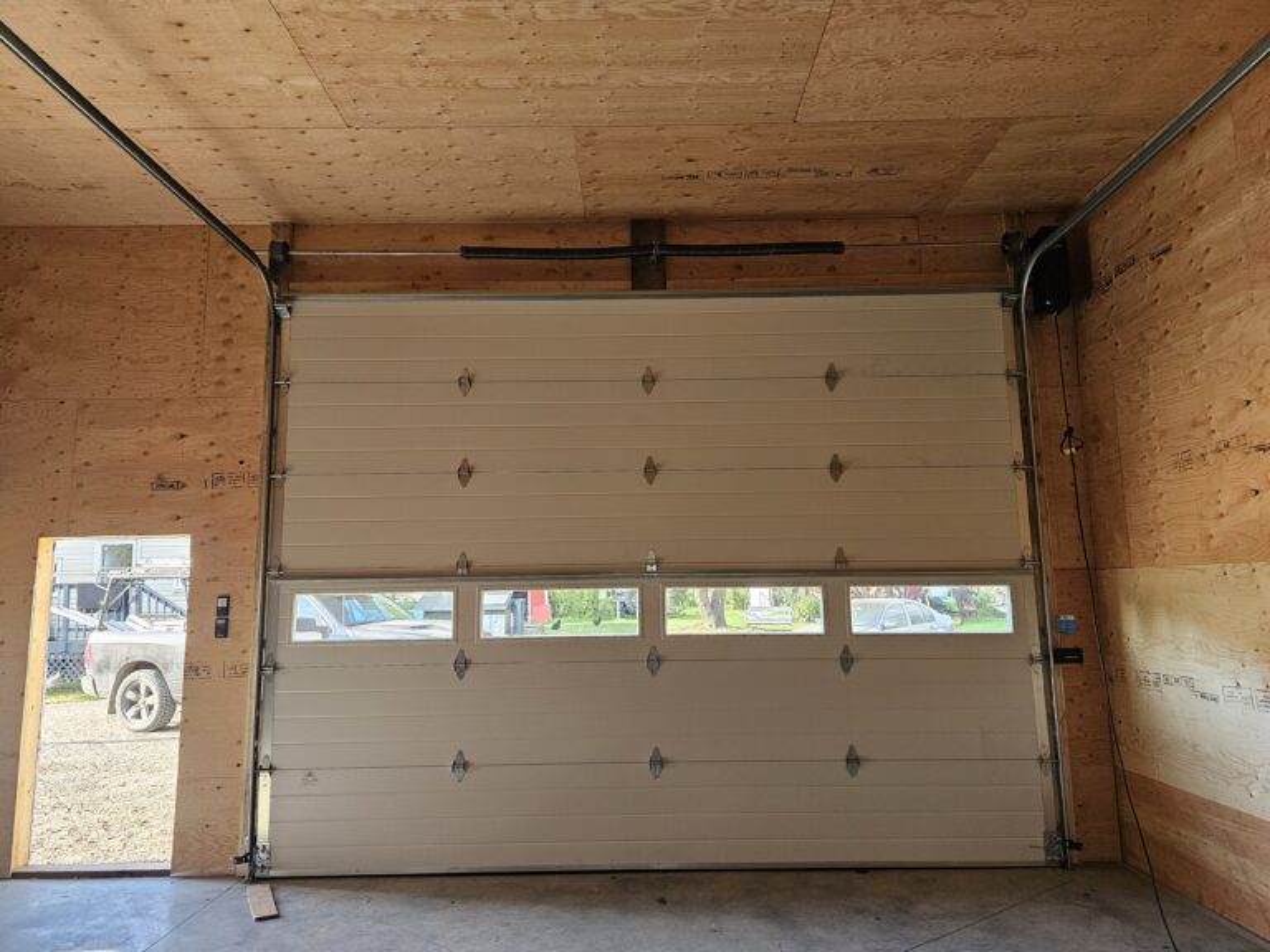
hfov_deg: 73.9
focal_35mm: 23
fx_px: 844
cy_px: 476
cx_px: 635
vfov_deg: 58.9
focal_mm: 6.3
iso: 320
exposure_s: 1/359
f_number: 1.7
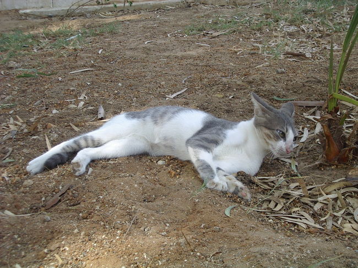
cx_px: 179
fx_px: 651
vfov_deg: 23.3
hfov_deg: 30.7
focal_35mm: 63
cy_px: 134
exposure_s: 1/160
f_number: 3.4
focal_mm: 9.6
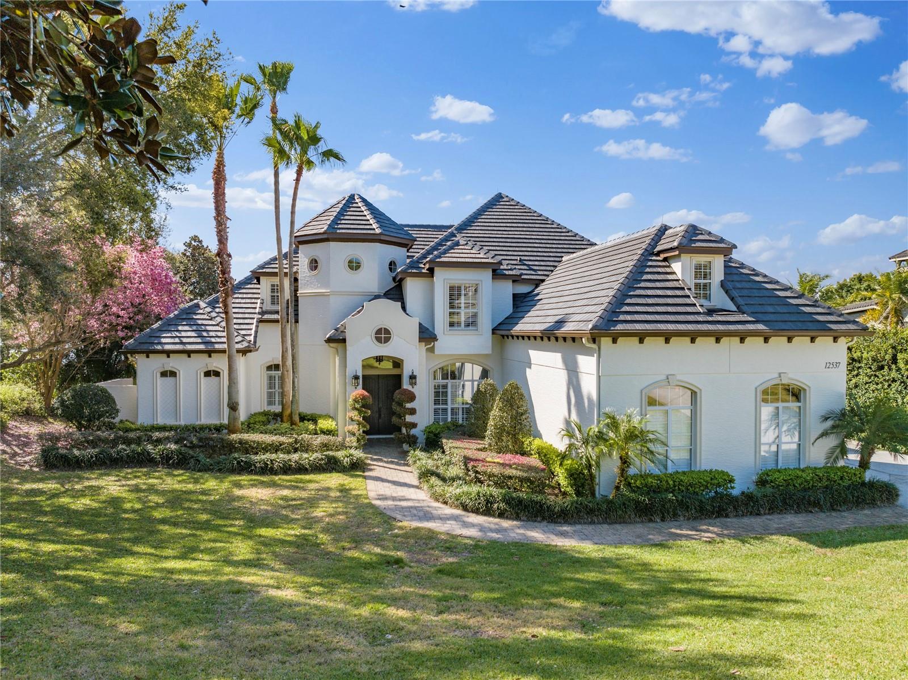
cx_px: 454
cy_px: 340
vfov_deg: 56.8
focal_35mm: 24
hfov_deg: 71.6
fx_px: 629
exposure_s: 1/2000
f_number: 2.8
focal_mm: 12.29
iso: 210
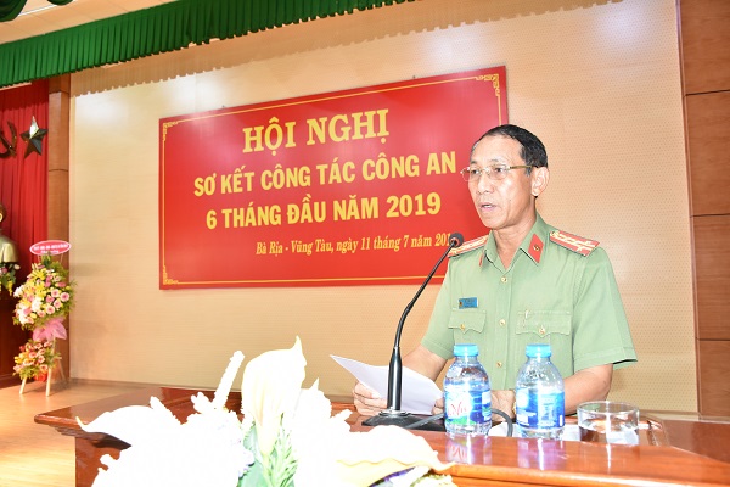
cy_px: 244
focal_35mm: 30
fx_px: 608
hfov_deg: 61.9
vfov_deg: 43.6
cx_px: 365
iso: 1250
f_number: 5.6
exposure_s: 1/60
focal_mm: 20
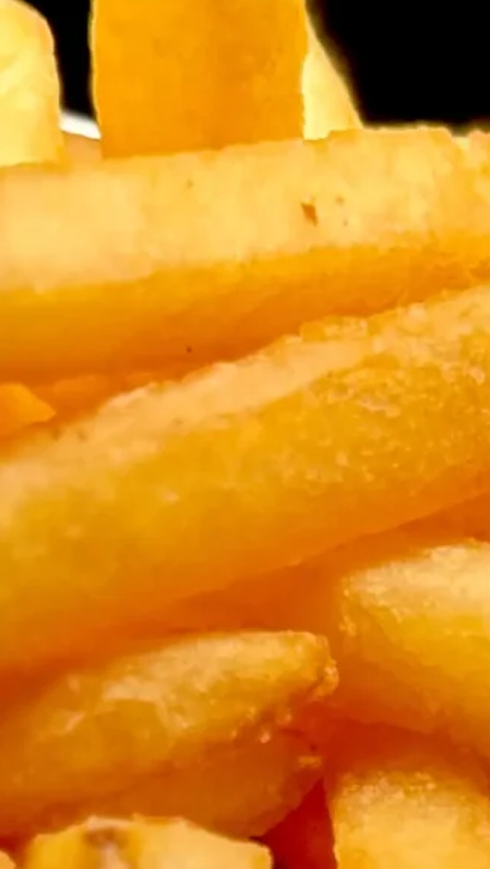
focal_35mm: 232
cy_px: 1872
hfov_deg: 5.1
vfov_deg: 8.7
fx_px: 5353
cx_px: 1089
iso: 80
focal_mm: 6.76
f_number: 1.78
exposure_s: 1/314
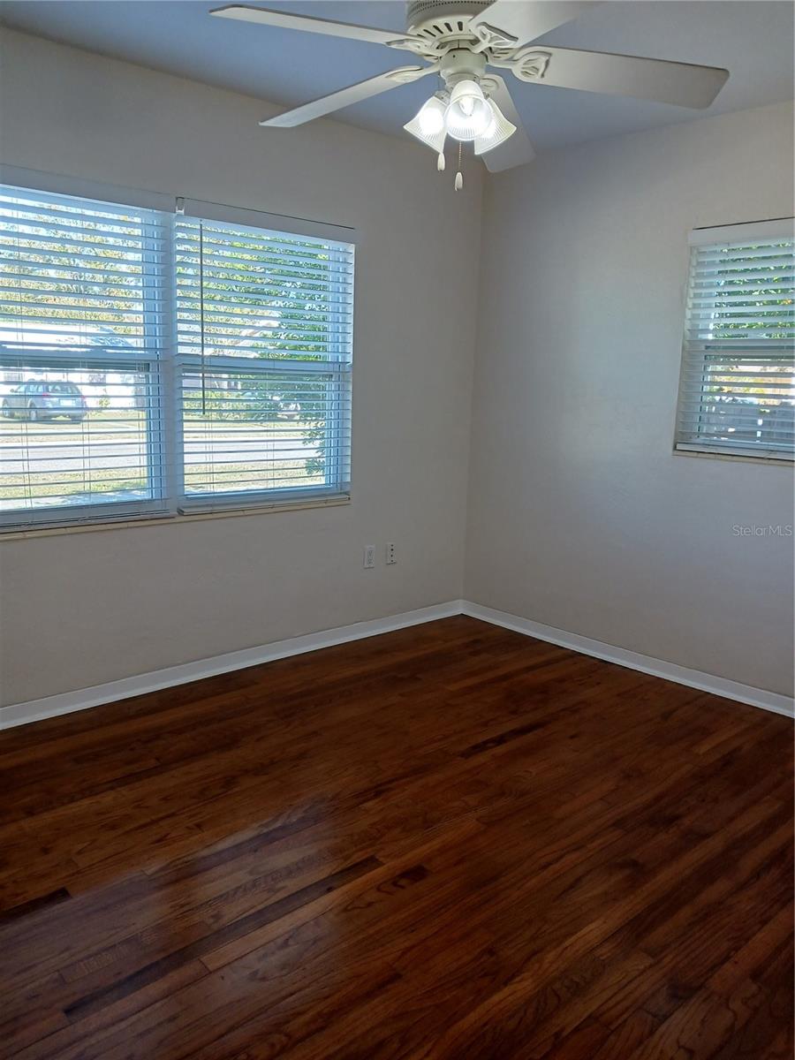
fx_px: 827
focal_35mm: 27
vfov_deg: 65.3
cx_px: 398
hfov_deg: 51.4
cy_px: 530
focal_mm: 4
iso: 100
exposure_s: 1/60
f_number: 1.8
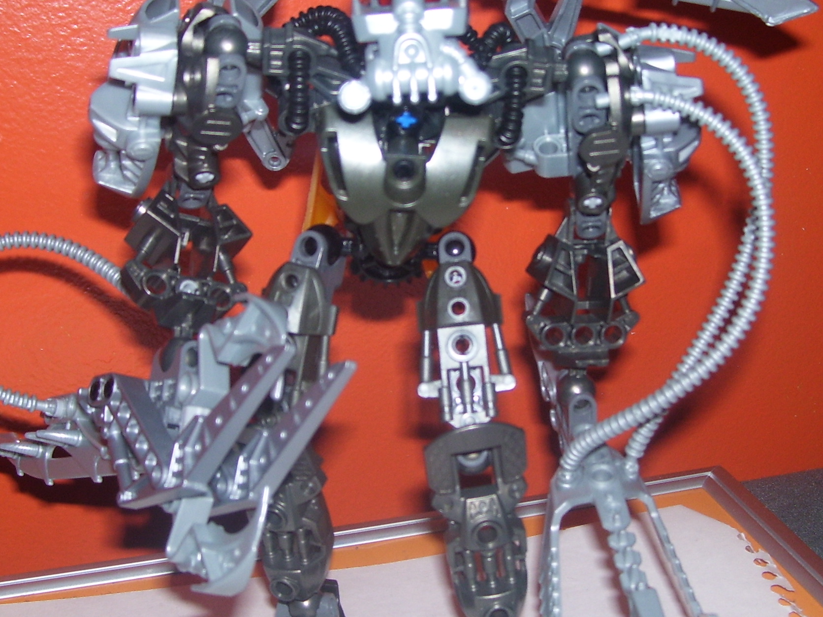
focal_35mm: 57
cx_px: 421
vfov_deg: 25.7
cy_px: 334
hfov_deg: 33.8
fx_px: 1355
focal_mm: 6
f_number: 2.7
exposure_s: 1/60
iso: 80
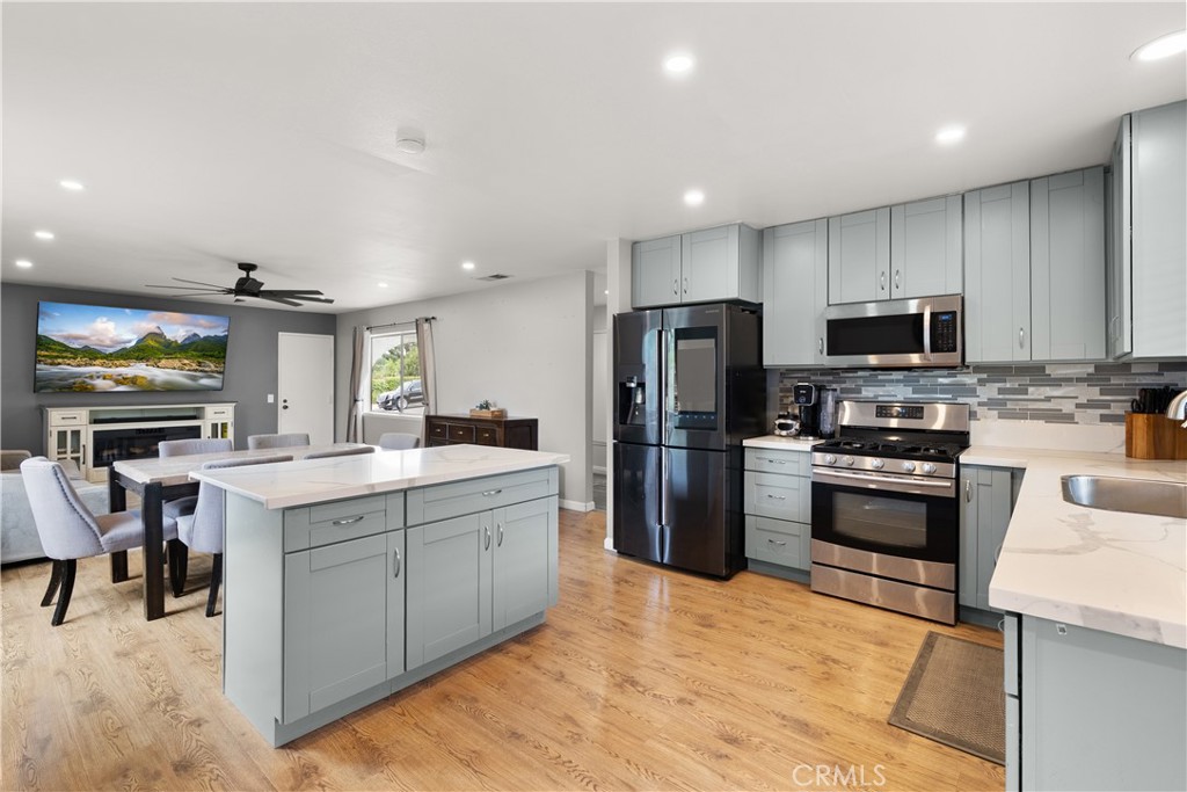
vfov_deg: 73.8
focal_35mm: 16
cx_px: 594
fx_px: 528
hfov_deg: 96.7
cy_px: 396
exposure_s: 1/2.5
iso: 640
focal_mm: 16
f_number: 9
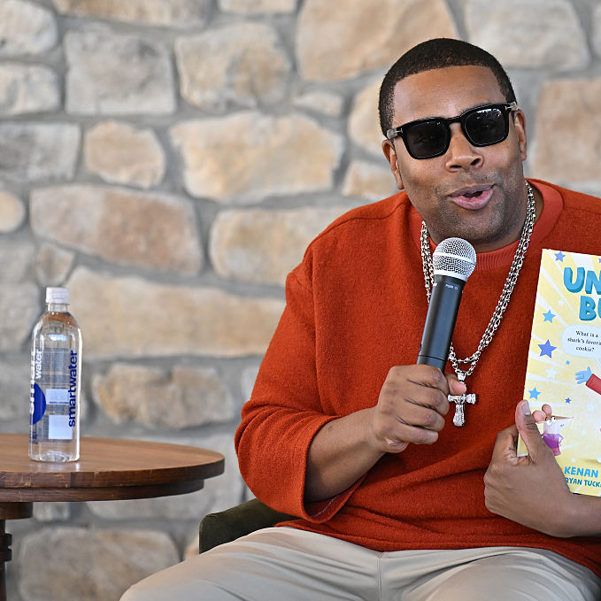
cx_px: 418
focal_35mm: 242
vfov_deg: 7.2
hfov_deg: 7.2
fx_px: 4754
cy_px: 301
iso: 320
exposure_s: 1/500
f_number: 2.8
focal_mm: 126
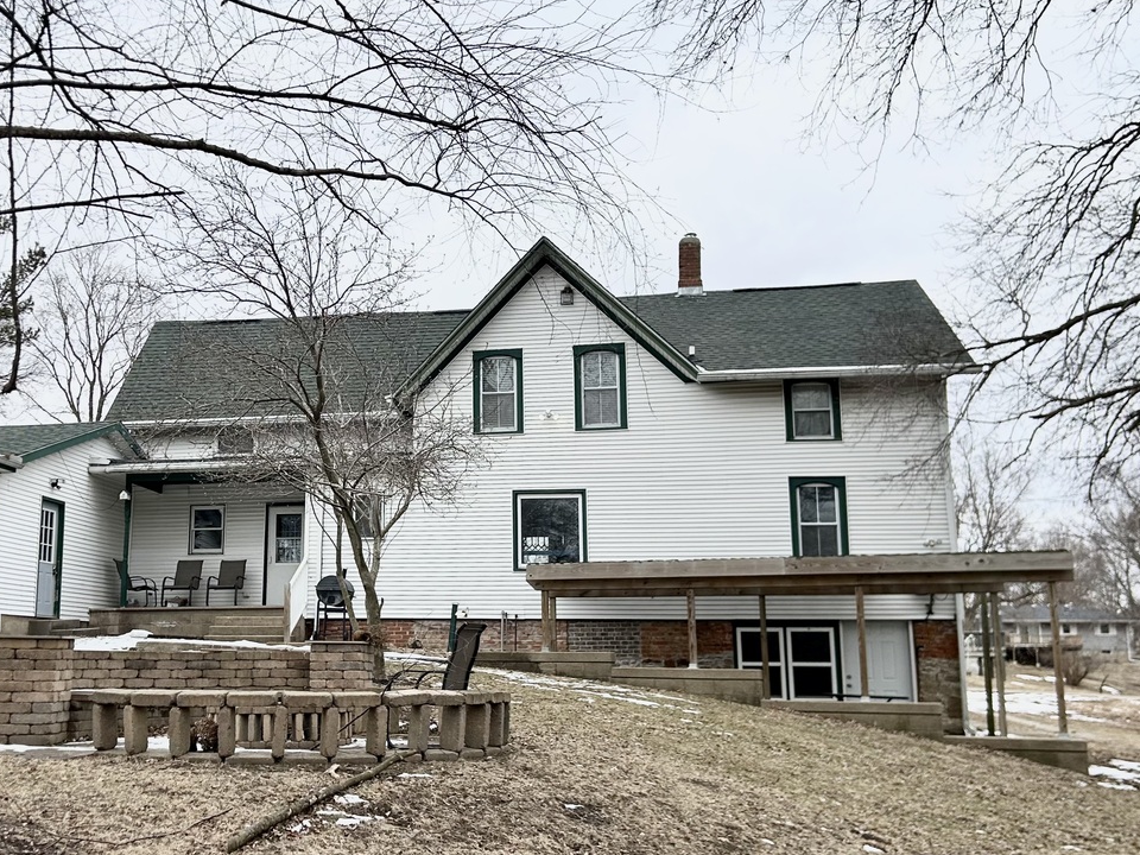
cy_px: 435
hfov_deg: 47.3
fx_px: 1284
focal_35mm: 39
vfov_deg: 36.8
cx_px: 404
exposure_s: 1/1412
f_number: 1.5
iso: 50
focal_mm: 5.7
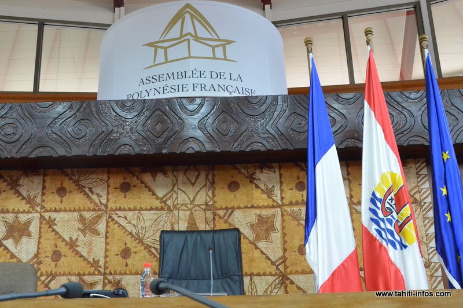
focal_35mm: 33
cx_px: 232
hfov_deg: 57.3
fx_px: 424
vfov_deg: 39.9
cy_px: 154
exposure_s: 1/320
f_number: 9
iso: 6400
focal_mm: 22
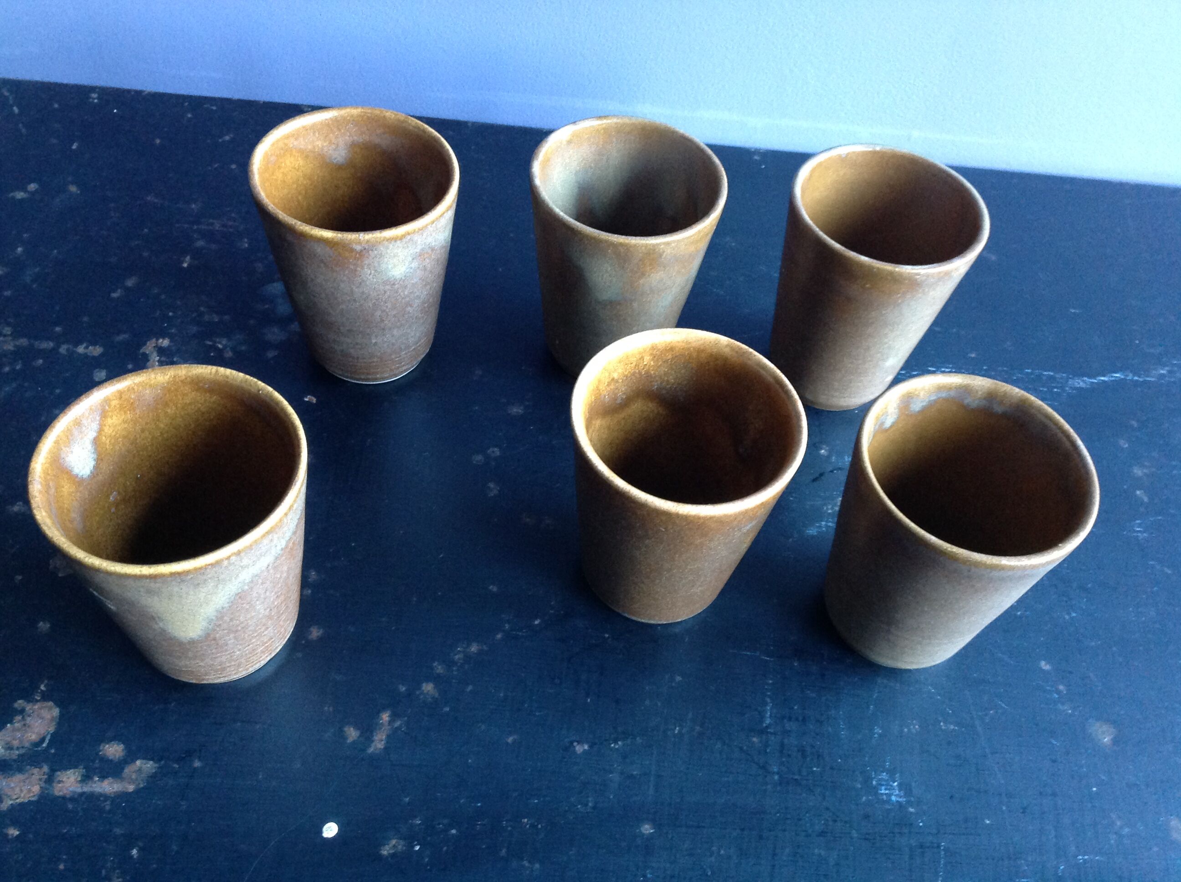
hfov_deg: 52.7
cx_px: 590
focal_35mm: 35
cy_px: 441
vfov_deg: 40.6
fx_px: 1192
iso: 320
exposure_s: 1/15
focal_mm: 4.28
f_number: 2.4
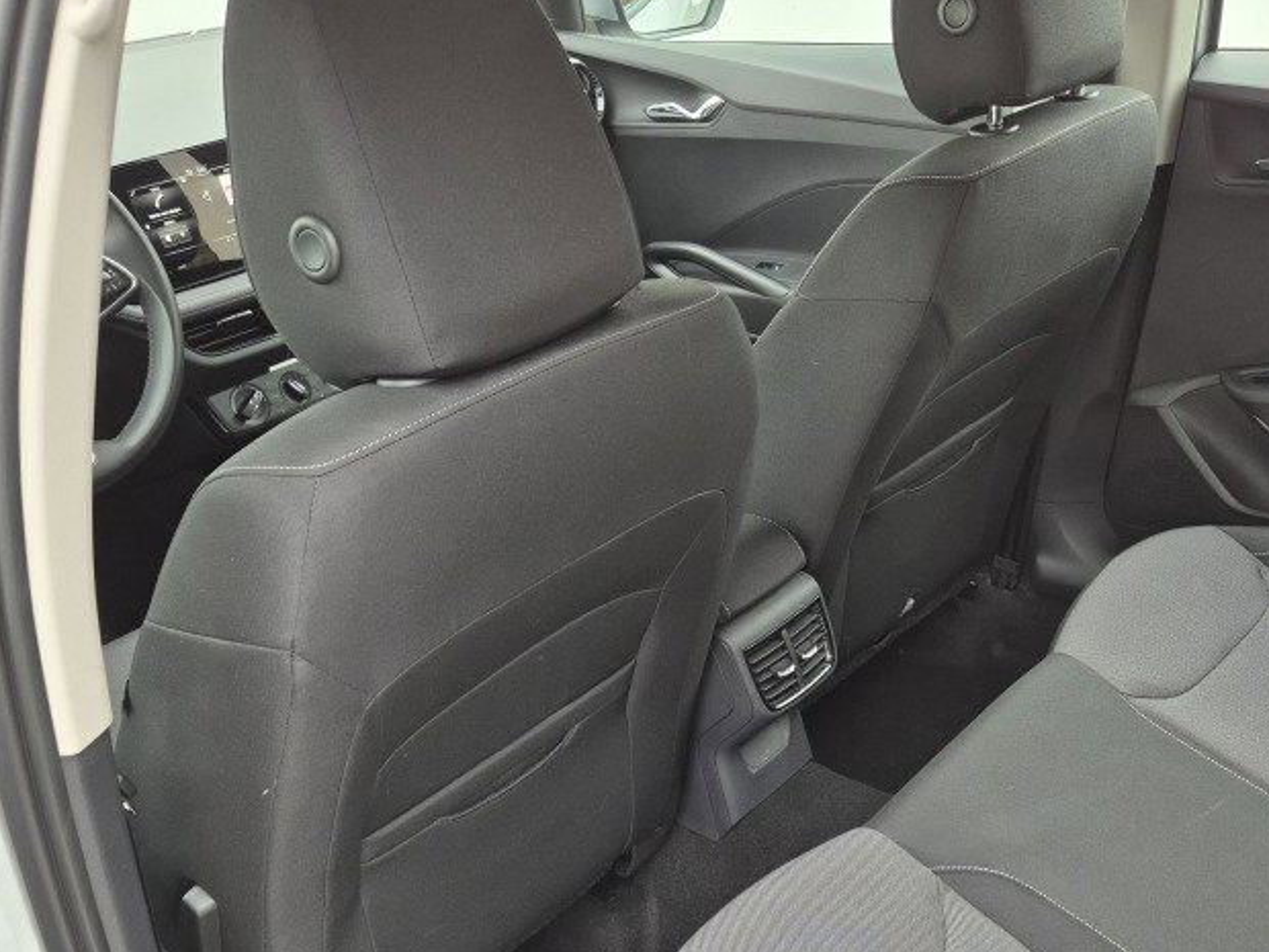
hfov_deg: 48.5
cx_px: 802
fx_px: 1393
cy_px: 764
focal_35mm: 38
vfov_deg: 36.4
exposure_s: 1/180
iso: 160
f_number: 1.8
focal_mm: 5.4
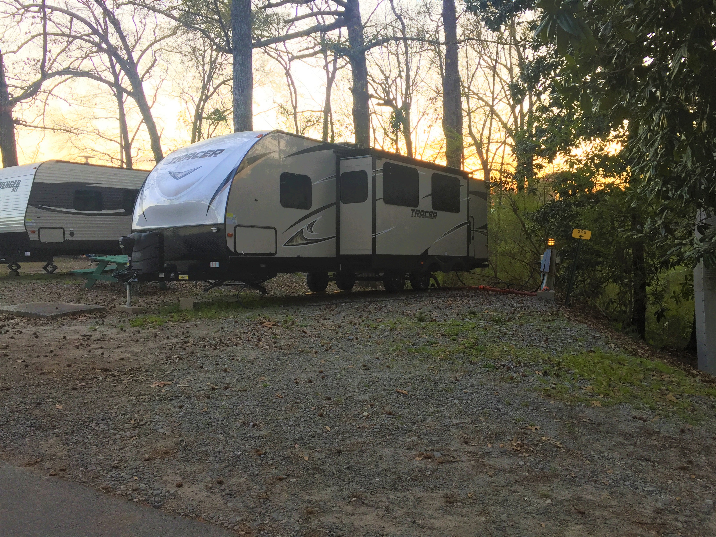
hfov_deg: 61.7
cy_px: 268
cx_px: 358
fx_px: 600
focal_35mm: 29
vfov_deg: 48.2
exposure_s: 1/60
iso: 32
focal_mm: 4.15
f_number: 2.2
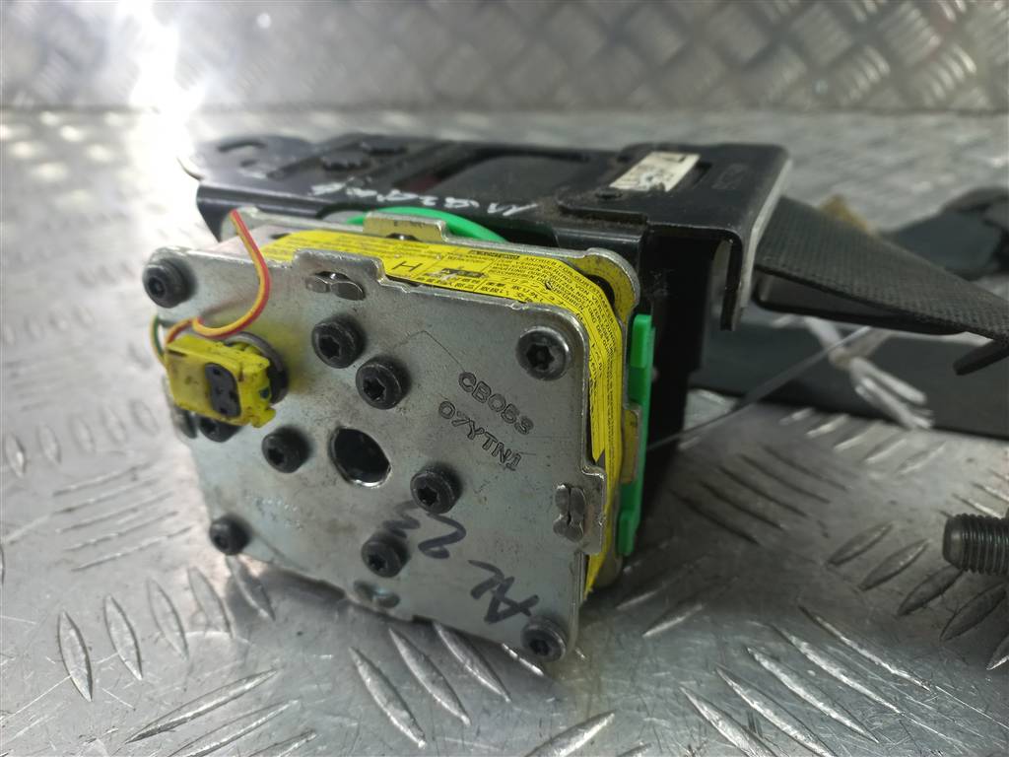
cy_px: 378
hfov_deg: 69.4
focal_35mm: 25
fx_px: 729
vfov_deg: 54.9
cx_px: 504
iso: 80
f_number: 1.8
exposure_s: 1/50
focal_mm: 4.6
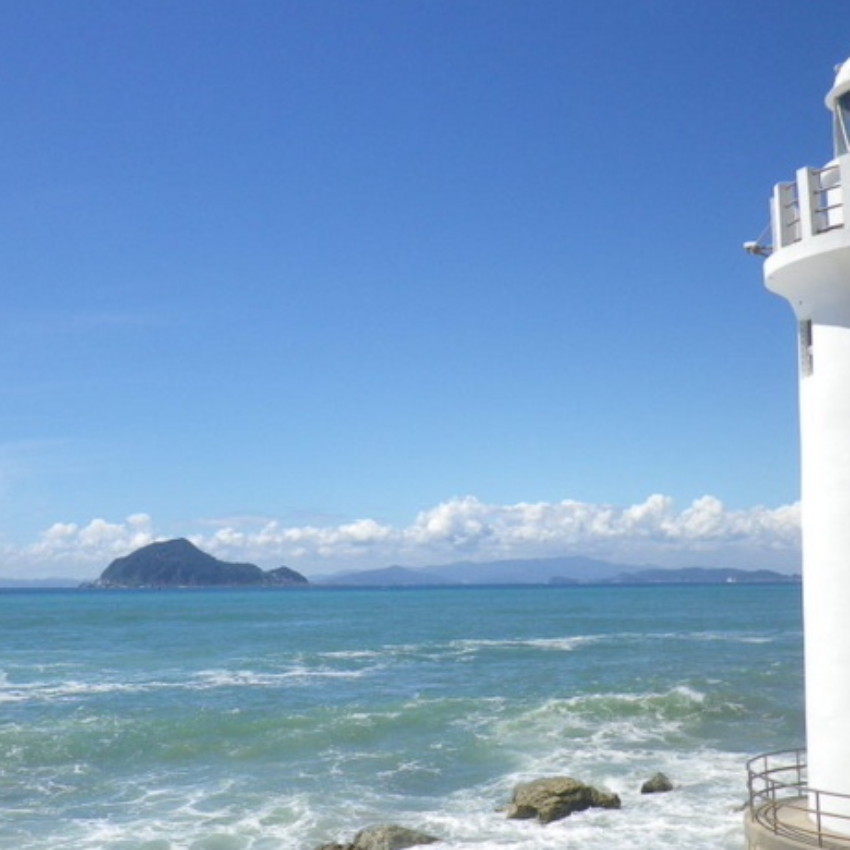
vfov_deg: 39.1
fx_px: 1195
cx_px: 386
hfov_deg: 39.1
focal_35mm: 43
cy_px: 375
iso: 80
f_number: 8.3
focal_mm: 5
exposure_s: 1/160
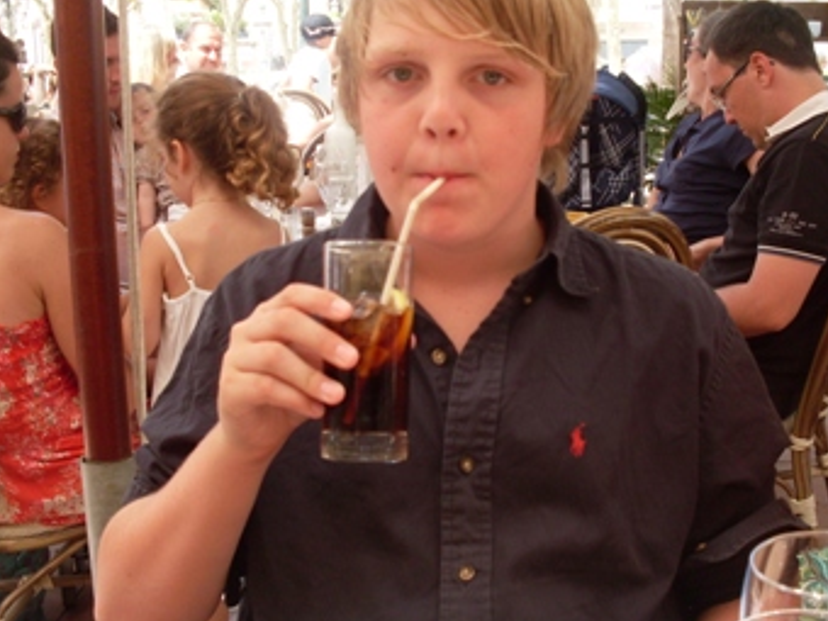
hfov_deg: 38.1
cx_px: 477
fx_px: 1196
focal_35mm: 50
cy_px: 290
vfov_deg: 29.1
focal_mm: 6.3
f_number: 2.8
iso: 80
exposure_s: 1/180
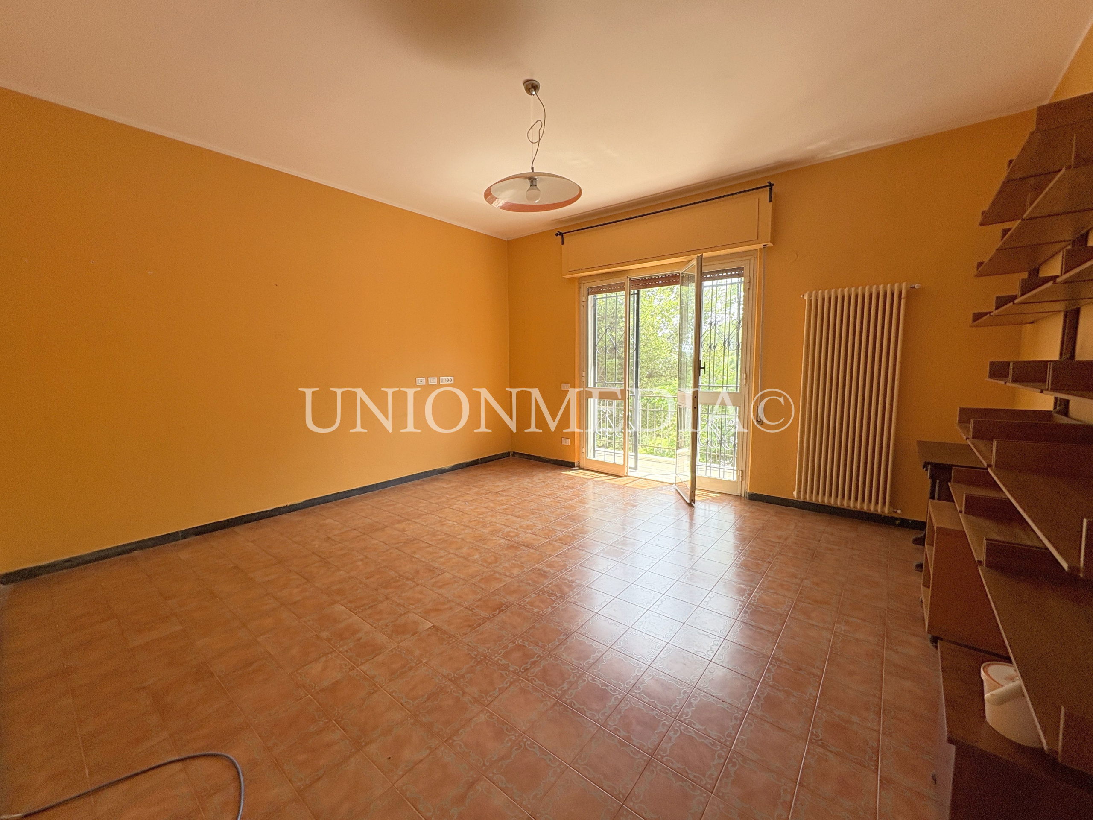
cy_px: 410
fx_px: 442
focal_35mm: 14
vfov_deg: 85.7
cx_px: 546
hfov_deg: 102.1
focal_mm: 2.22
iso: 64
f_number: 2.2
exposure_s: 1/150
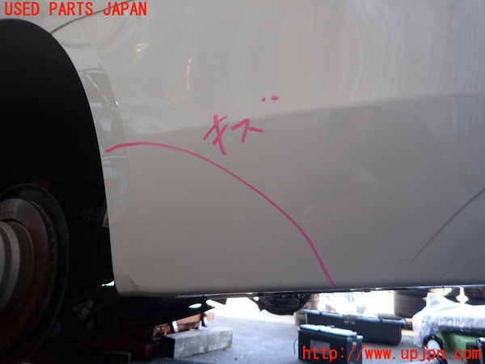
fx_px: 350
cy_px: 182
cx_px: 242
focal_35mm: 25
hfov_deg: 69.4
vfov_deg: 54.9
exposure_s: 1/80
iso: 200
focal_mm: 4.5
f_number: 2
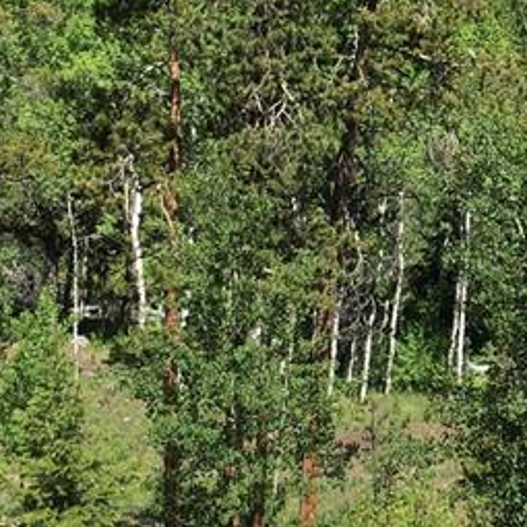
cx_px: 622
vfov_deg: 16.7
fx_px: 1774
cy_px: 82
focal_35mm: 103
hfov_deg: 16.3
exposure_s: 1/894
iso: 25
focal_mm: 4.15
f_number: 2.2
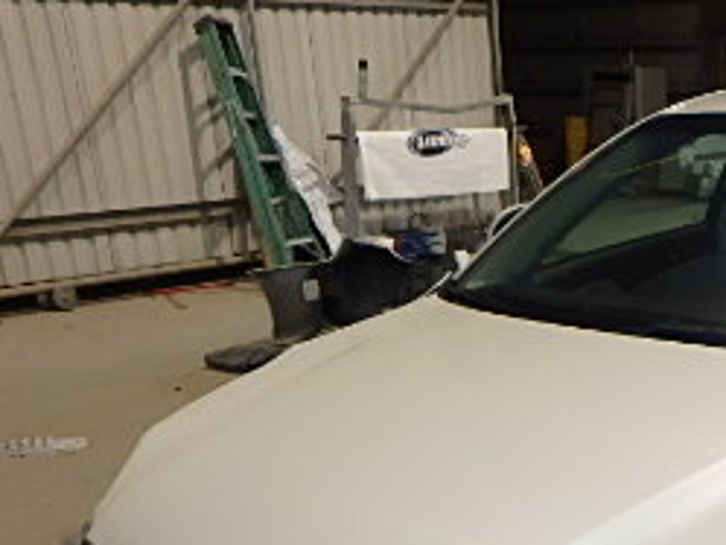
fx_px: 1133
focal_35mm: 54
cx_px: 729
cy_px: 600
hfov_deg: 32.6
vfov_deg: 25.1
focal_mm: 3.7
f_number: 3.5
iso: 200
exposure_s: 1/30
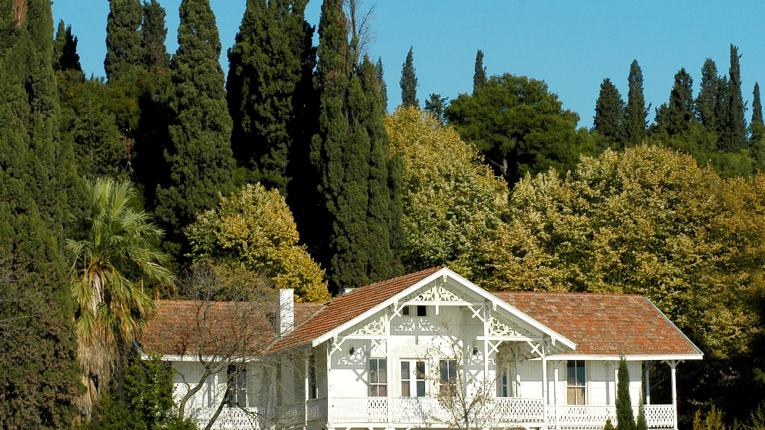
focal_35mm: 146
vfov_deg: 8.3
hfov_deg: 14.7
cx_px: 341
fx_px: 2961
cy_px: 248
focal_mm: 80
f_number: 11
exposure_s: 1/180
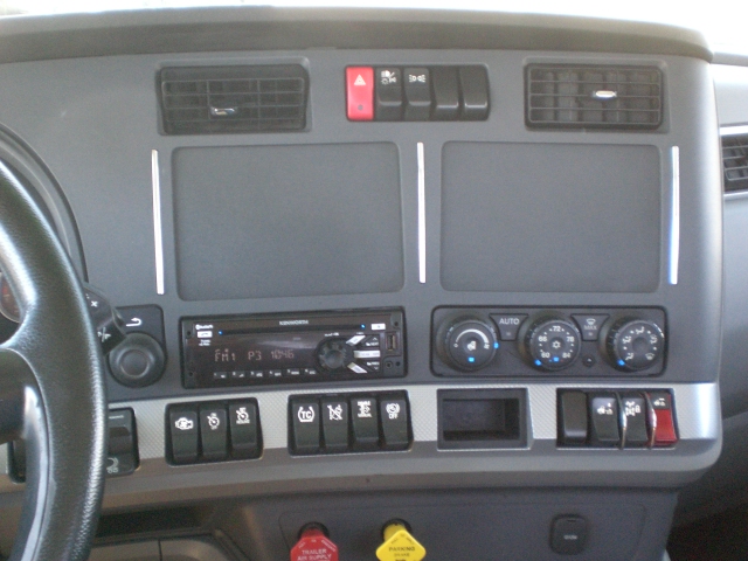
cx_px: 374
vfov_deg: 37.7
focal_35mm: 38
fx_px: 821
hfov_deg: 49.0
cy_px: 280
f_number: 3.1
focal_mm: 6.3
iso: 400
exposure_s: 1/80
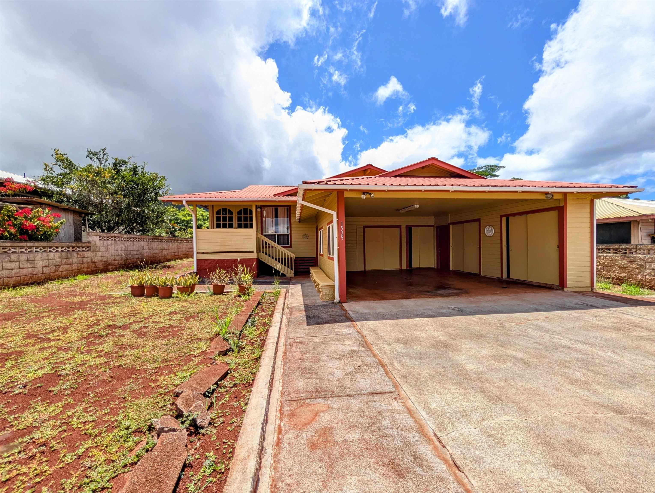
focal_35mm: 12
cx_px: 328
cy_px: 246
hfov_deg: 110.5
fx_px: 227
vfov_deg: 94.6
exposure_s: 1/2092
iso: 45
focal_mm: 2.02
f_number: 1.7
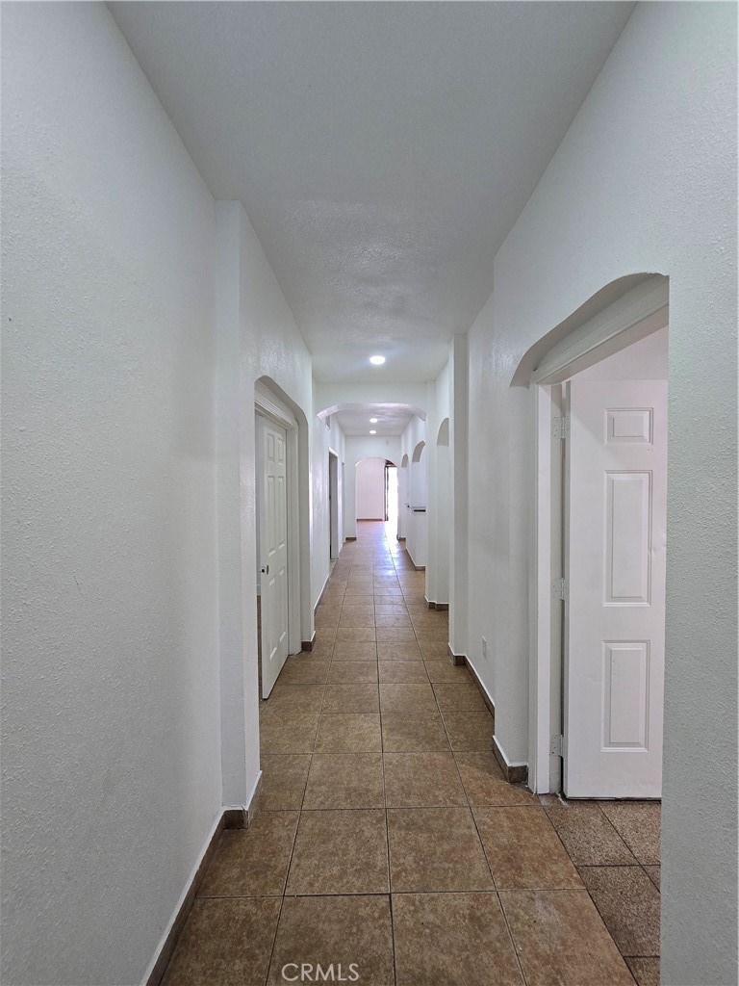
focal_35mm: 13
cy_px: 493
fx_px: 370
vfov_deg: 106.2
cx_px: 370
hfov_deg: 89.9
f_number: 2.2
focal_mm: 2.2
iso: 125
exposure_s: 1/60
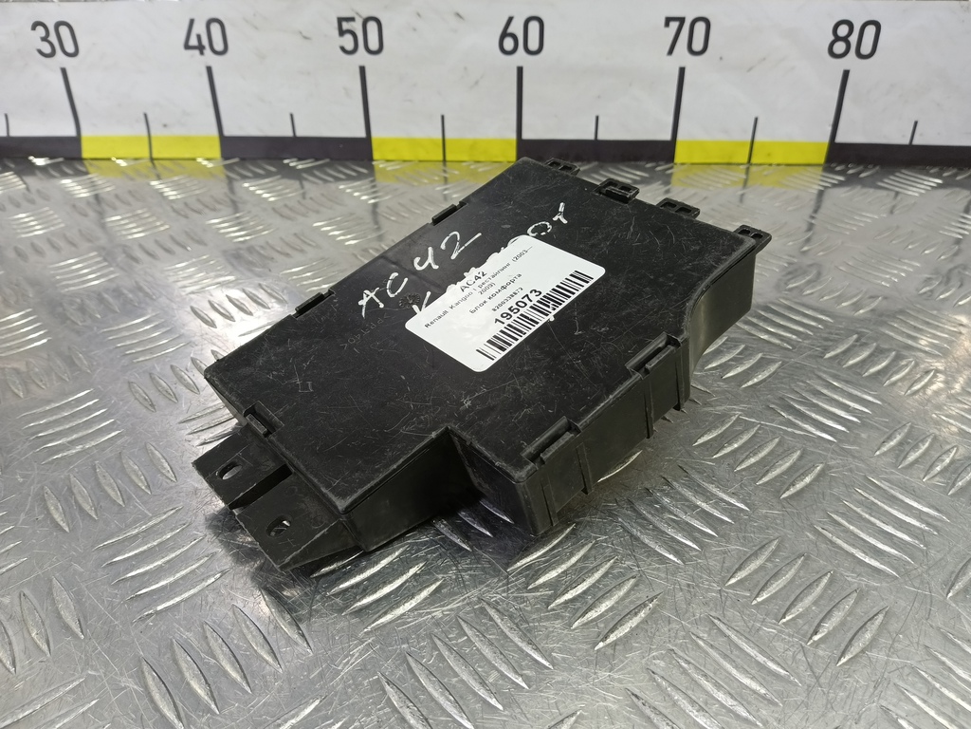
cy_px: 364
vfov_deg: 58.9
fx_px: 645
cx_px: 486
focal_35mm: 23
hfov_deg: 73.9
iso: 135
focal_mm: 4.11
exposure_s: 1/50
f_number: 1.6
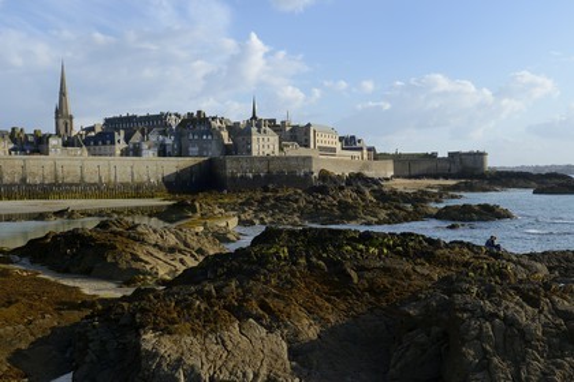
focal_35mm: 44
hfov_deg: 44.5
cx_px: 287
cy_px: 191
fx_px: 702
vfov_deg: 30.5
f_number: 11
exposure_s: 1/200
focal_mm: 44
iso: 200
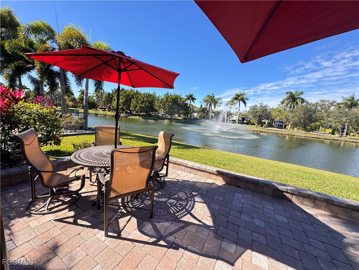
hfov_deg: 102.1
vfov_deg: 85.7
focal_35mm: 14
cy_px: 135
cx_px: 180
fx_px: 145
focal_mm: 2.22
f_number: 2.2
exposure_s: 1/641
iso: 40
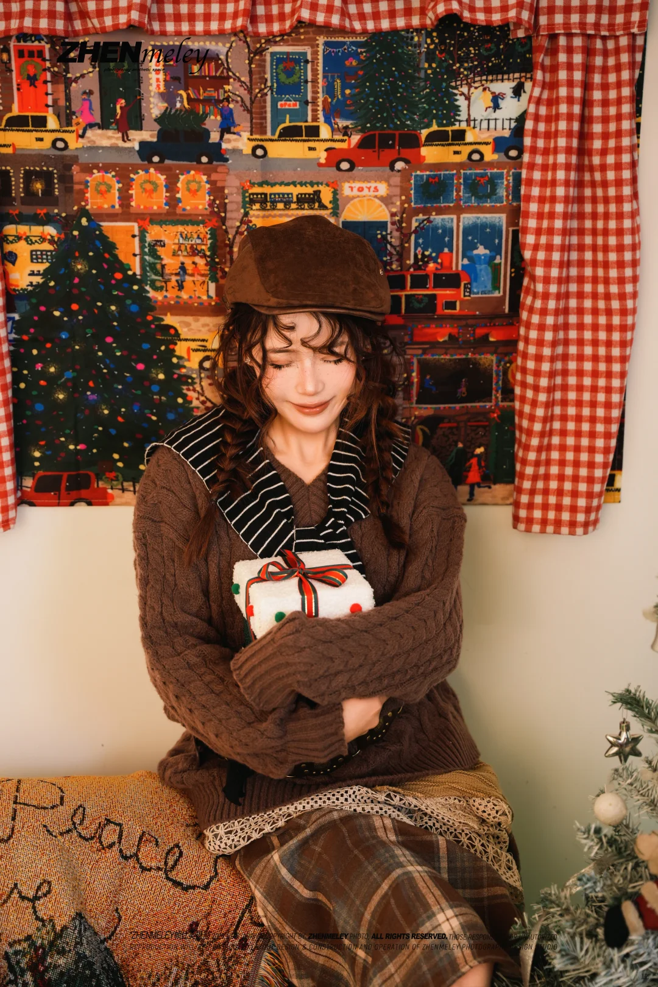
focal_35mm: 57
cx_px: 329
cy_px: 494
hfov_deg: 23.9
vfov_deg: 35.2
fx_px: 1554
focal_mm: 56.7
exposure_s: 1/125
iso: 500
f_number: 2.8
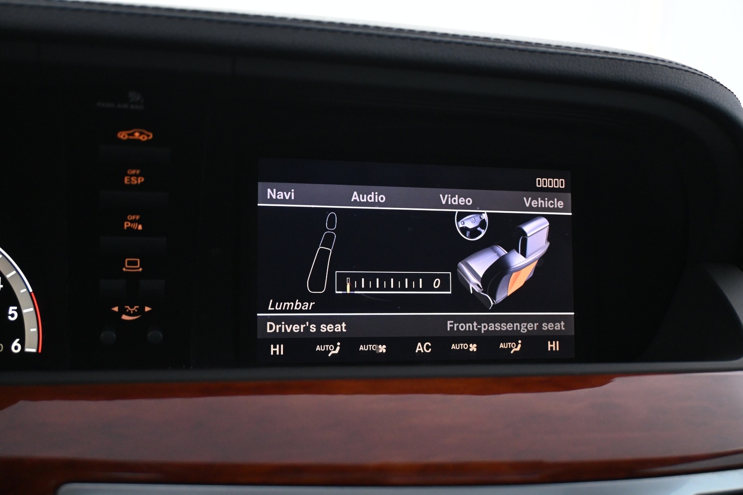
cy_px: 248
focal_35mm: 41
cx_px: 372
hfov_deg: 47.2
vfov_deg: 32.4
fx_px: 851
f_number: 4.5
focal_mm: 27.5
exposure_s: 1/40
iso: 2800
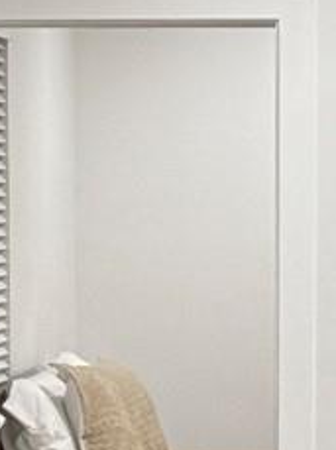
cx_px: 257
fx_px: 4361
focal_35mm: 336
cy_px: 507
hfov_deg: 4.4
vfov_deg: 5.9
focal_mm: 6.76
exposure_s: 1/60
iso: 125
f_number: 1.78
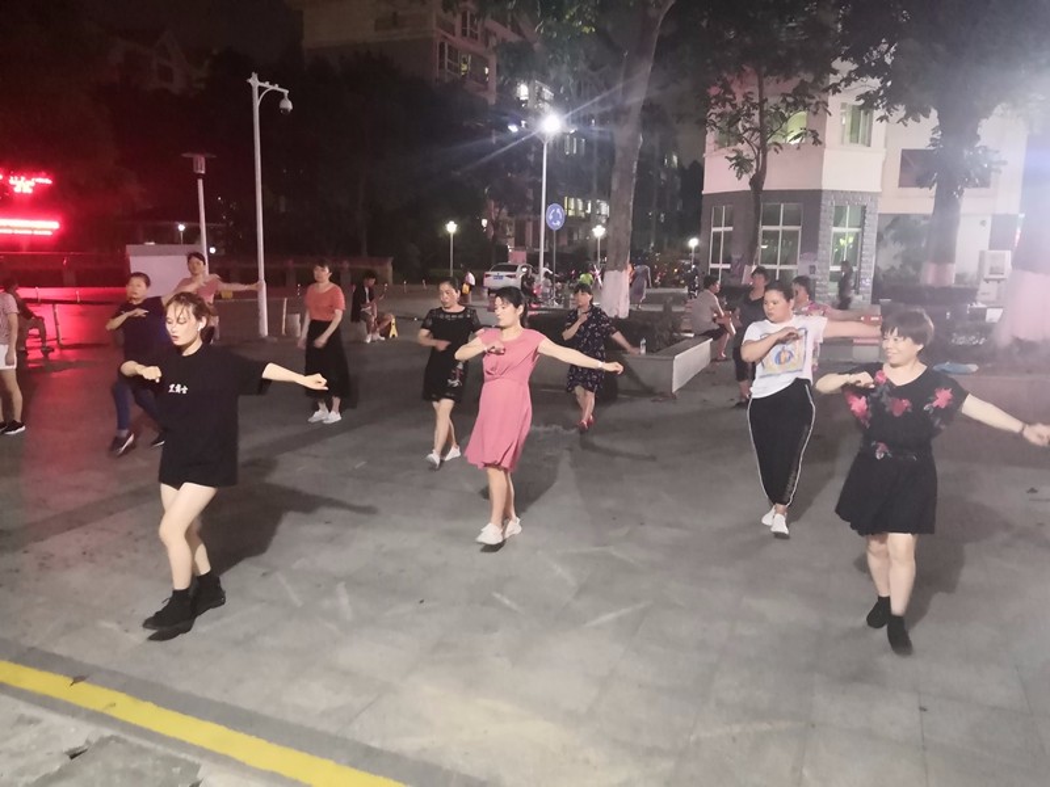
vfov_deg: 51.4
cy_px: 394
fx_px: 819
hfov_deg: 65.3
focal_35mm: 27
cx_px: 525
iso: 1600
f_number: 1.8
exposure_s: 1/12.5
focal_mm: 3.95
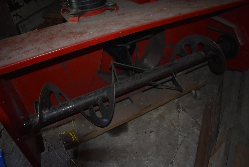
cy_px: 84
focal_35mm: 27
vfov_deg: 48.0
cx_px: 124
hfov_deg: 67.3
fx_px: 187
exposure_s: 1/60
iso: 1600
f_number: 3.5
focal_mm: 18
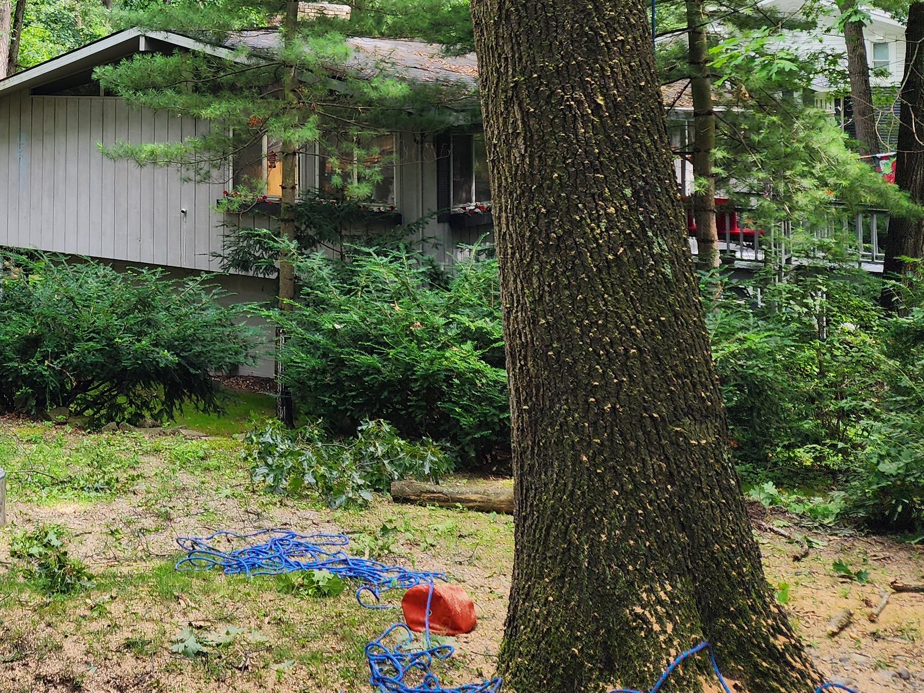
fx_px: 1361
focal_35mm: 51
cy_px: 10
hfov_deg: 34.5
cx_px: 28
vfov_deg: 27.1
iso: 32
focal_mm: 6.4
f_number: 1.8
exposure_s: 1/180
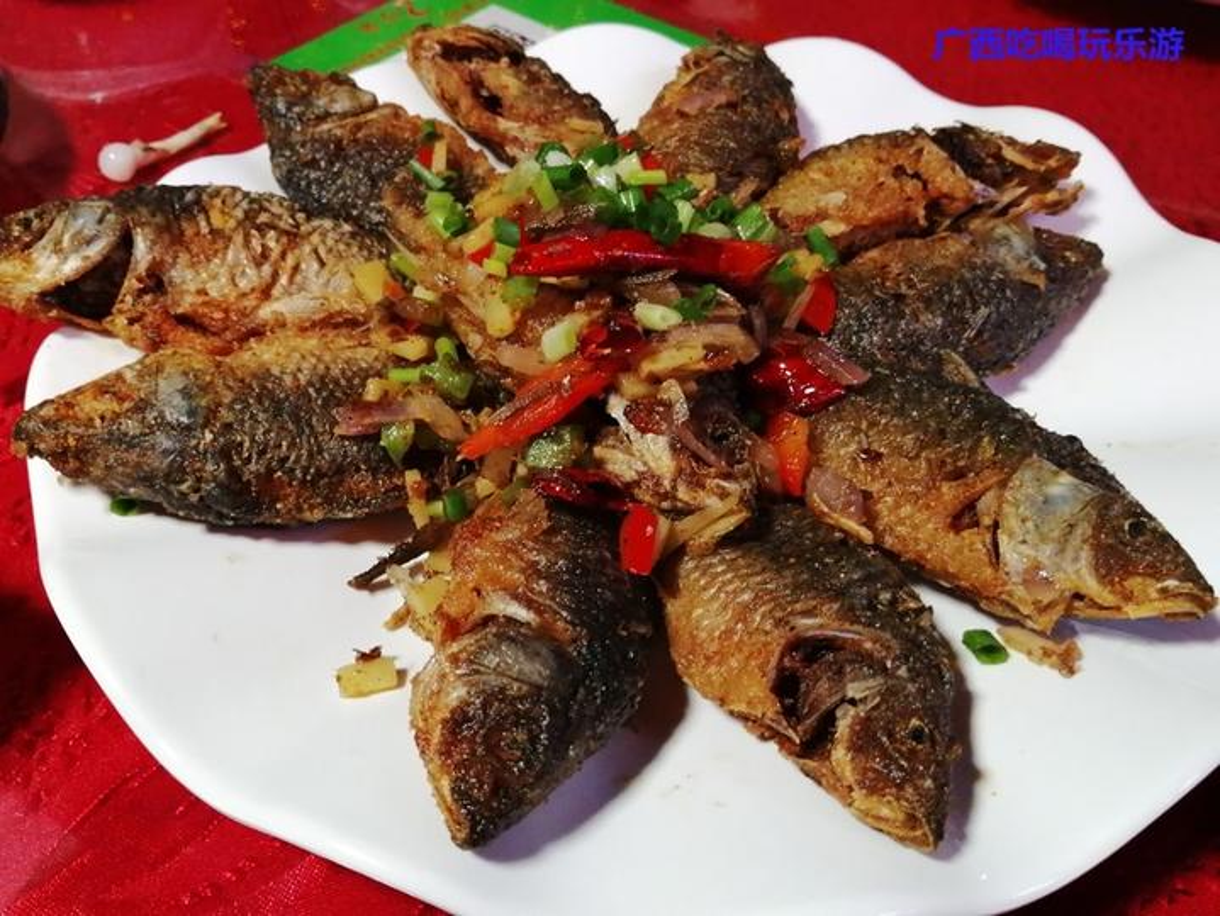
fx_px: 1128
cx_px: 610
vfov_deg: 44.2
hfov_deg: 56.8
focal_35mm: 32
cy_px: 458
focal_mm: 3.64
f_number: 1.8
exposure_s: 1/33.3
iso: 250
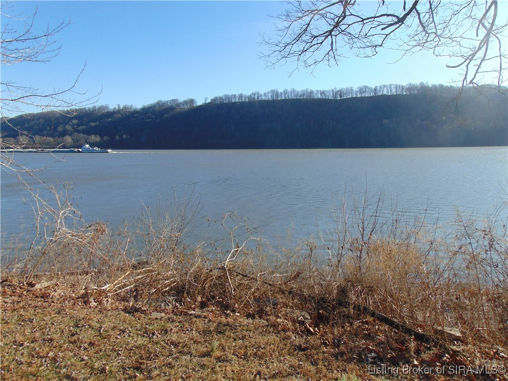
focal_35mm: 25
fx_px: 367
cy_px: 190
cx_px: 254
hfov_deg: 69.4
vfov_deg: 54.9
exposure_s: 1/200
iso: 80
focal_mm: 4.5
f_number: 7.7
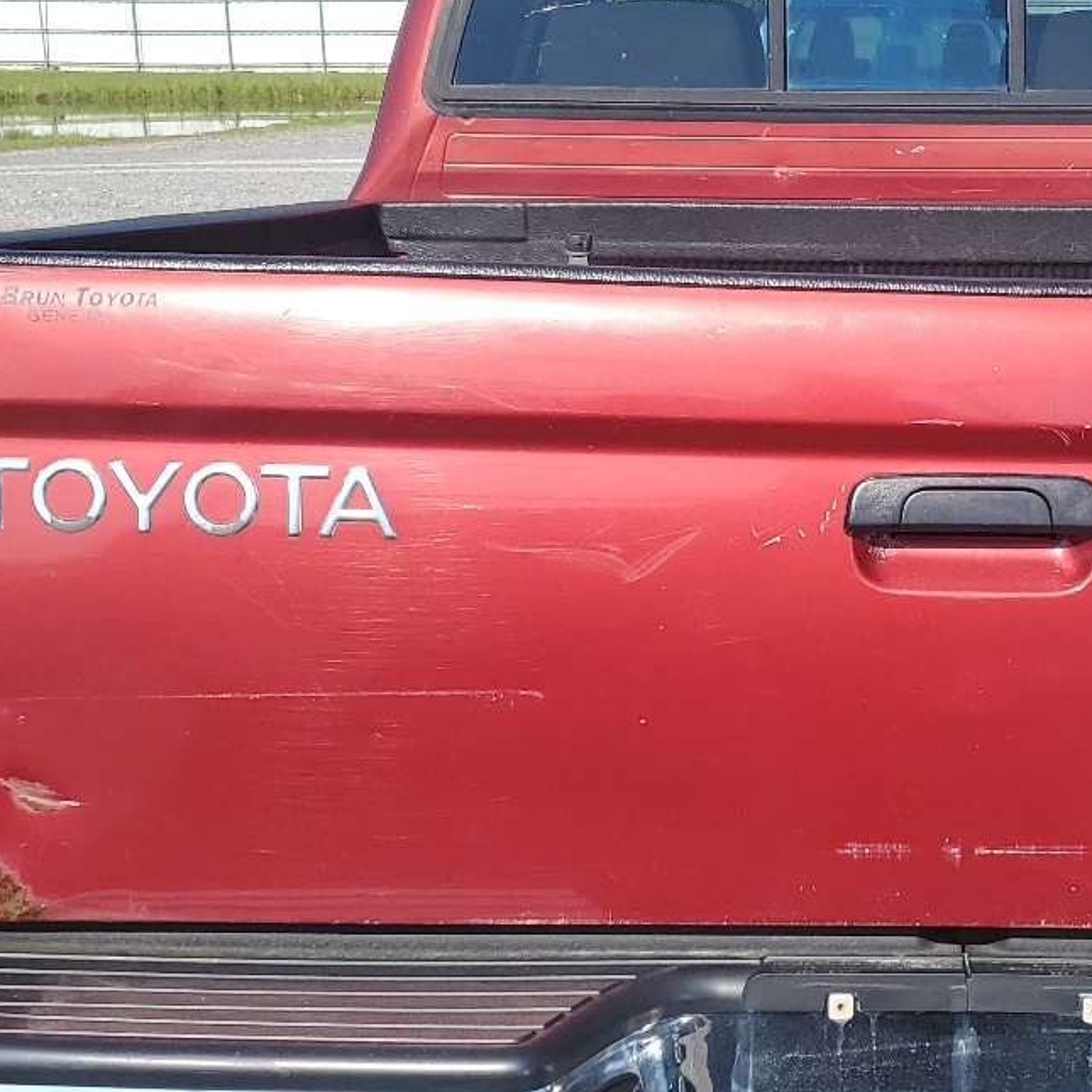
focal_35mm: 57
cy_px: 577
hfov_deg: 29.0
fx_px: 2034
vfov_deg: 30.0
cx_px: 951
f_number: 1.5
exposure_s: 1/2500
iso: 50
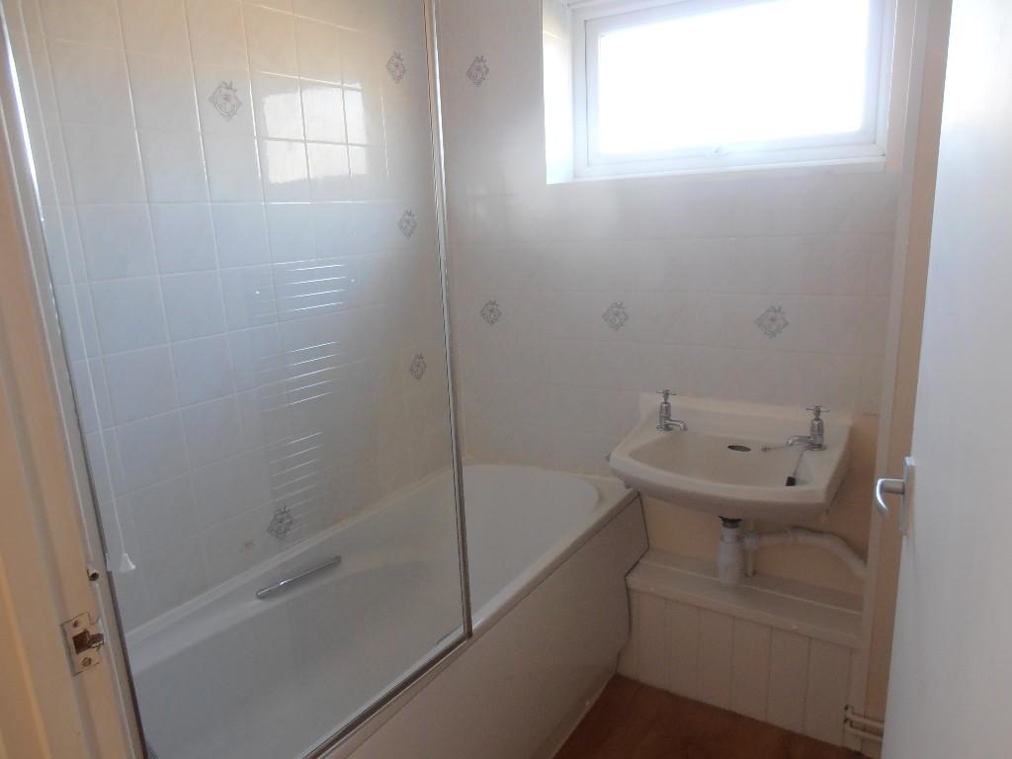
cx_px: 506
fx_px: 702
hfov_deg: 71.6
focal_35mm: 24
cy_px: 380
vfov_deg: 56.8
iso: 125
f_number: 3
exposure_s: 1/25
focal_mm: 4.2
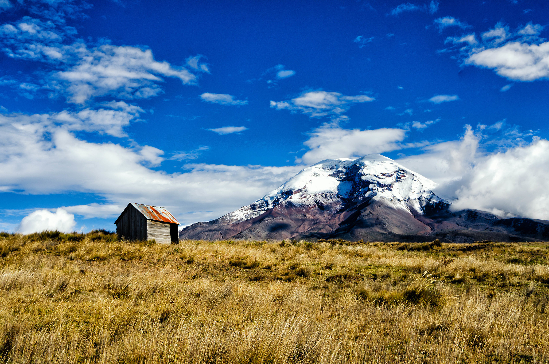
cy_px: 185
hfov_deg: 50.2
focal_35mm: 39
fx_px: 586
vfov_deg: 34.5
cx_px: 273
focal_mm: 25
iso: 100
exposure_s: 1/250
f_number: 11
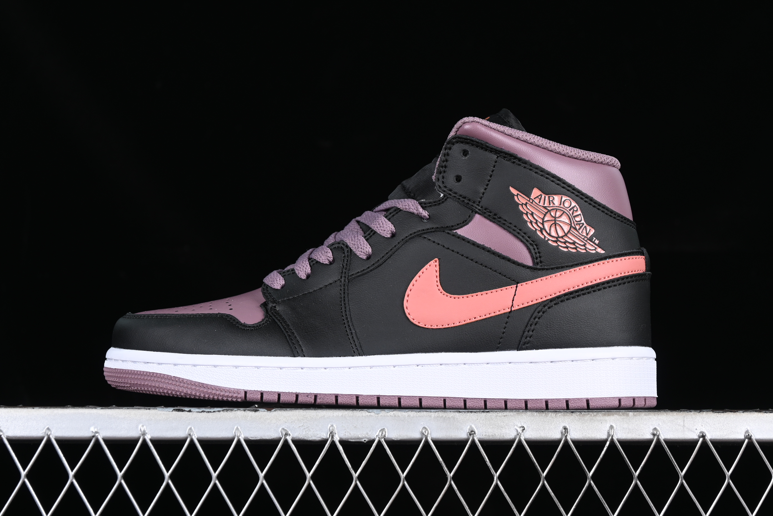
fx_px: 1610
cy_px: 258
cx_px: 386
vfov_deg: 18.2
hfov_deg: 27.0
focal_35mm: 75
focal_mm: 50
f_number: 6.3
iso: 160
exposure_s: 1/60
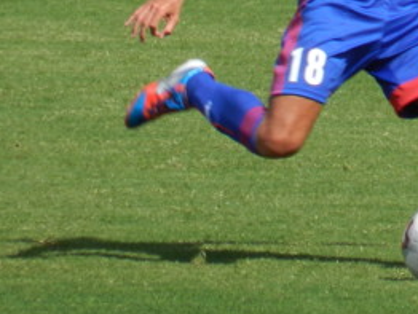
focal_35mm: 2470
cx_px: 456
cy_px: -45
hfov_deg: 0.8
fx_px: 29853
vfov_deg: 0.6
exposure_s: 1/500
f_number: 5.7
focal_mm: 144
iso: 160
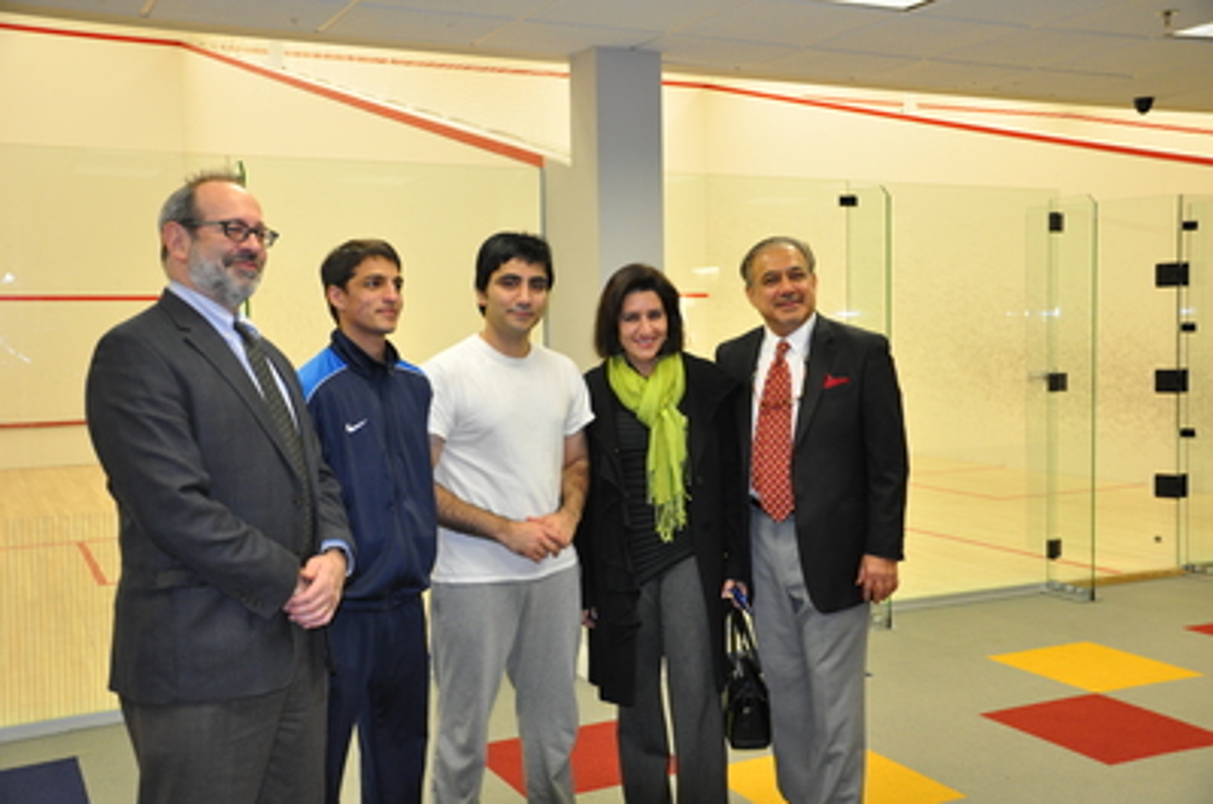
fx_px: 1261
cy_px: 402
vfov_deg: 35.3
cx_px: 606
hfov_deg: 51.4
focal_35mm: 38
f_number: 4
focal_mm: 25
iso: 800
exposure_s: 1/60
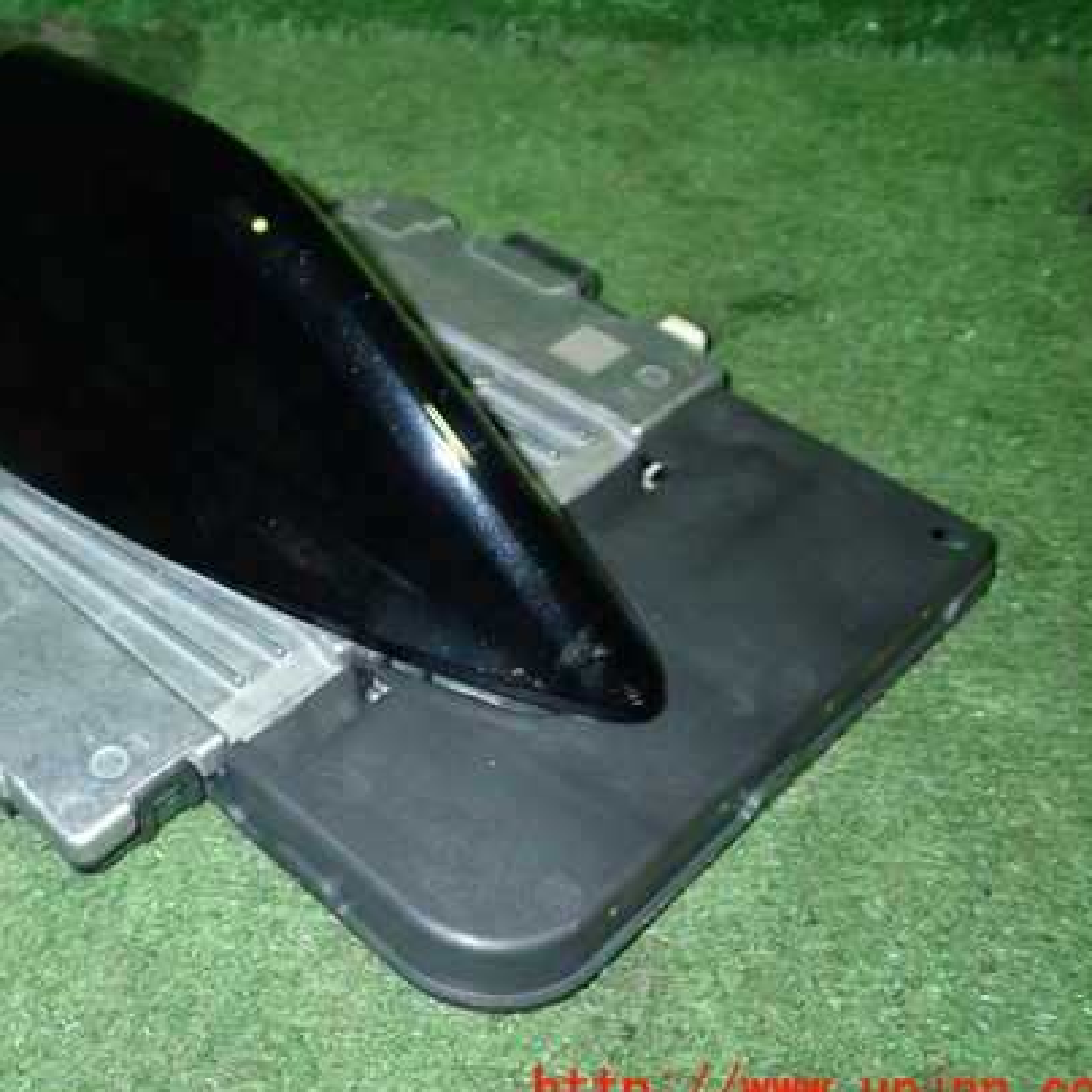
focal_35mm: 42
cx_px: 332
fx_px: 1499
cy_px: 519
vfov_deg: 40.0
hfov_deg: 39.4
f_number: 7.1
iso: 400
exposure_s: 1/30
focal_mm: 5.79
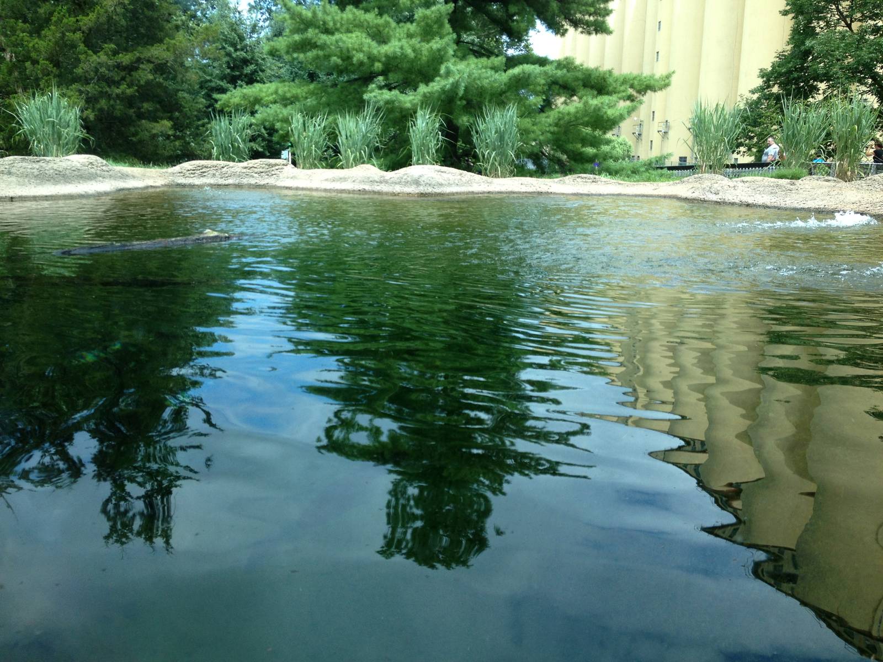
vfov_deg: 40.7
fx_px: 893
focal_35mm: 35
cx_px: 442
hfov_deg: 52.6
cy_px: 331
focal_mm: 4.28
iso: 50
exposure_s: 1/476
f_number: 2.4
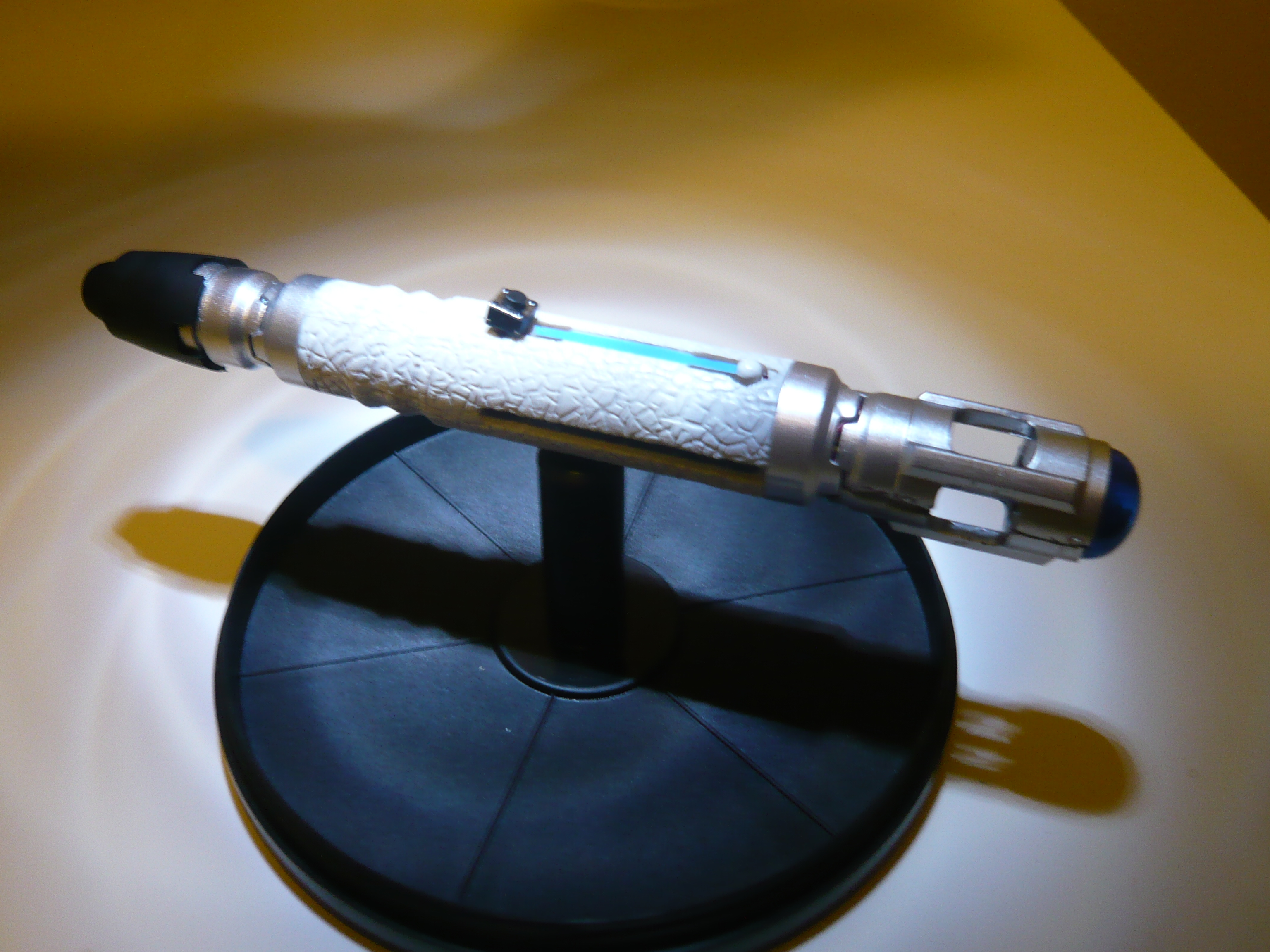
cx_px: 635
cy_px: 476
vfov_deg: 46.8
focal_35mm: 30
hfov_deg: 60.0
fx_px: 1101
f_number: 2.9
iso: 200
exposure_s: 1/13
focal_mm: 4.9
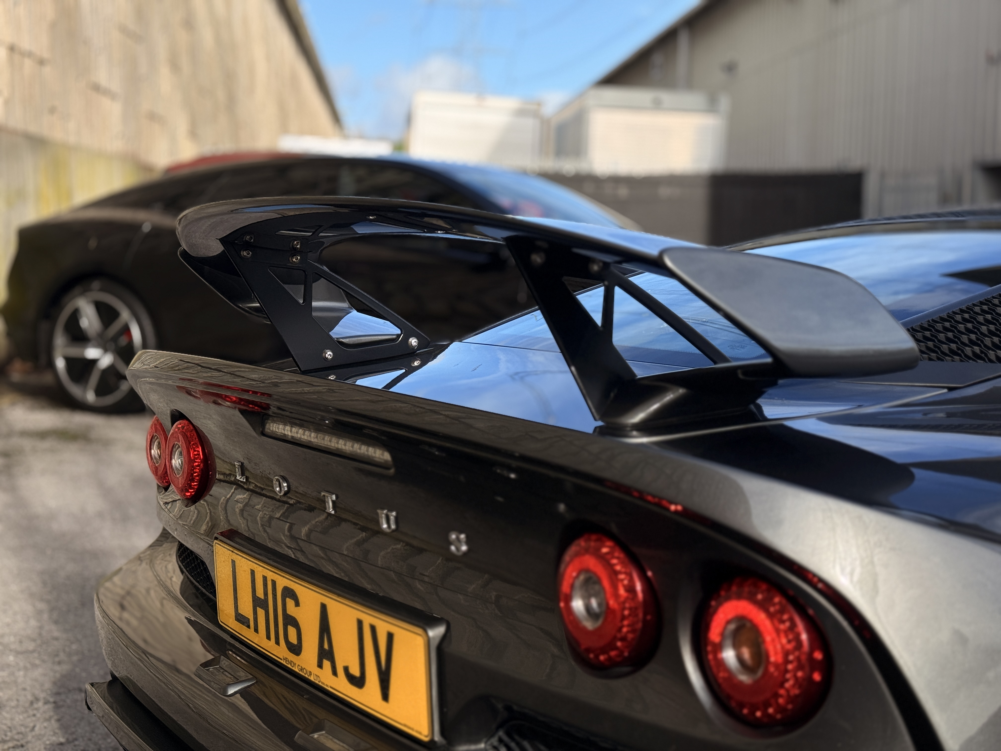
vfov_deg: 30.3
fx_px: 1388
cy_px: 376
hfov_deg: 39.7
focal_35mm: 48
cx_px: 500
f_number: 1.78
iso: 64
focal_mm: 6.76
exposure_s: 1/3378
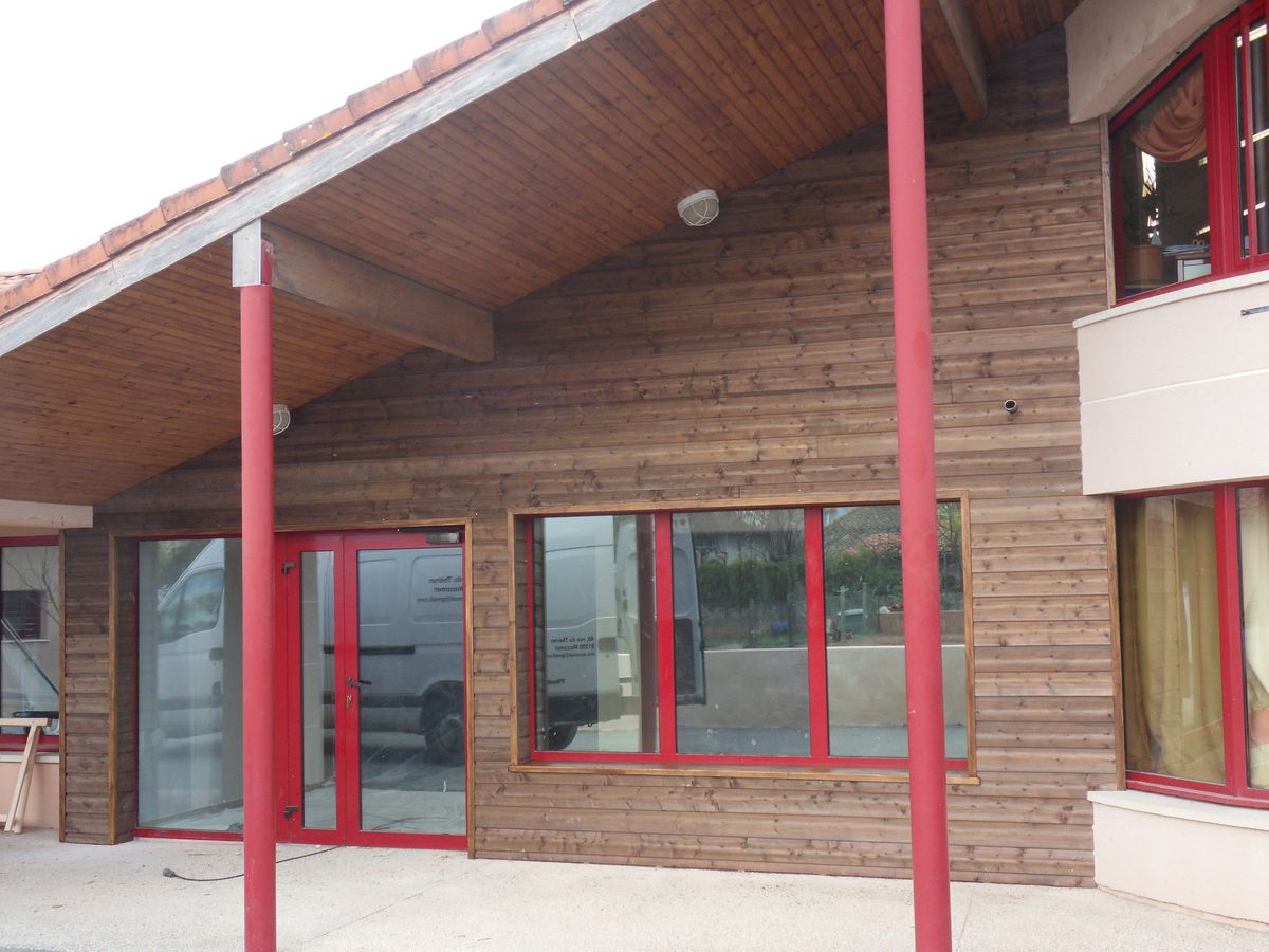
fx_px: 1650
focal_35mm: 45
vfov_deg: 32.2
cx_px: 634
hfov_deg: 42.1
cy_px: 476
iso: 100
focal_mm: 7.9
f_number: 4.2
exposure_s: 1/60
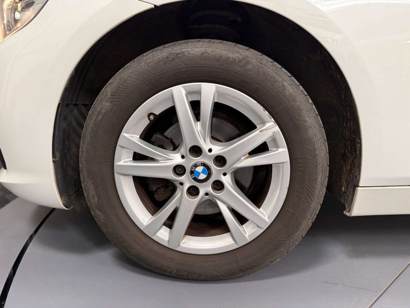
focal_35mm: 24
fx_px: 284
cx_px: 205
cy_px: 154
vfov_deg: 56.8
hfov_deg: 71.6
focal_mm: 6.76
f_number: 1.78
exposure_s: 1/50
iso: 200
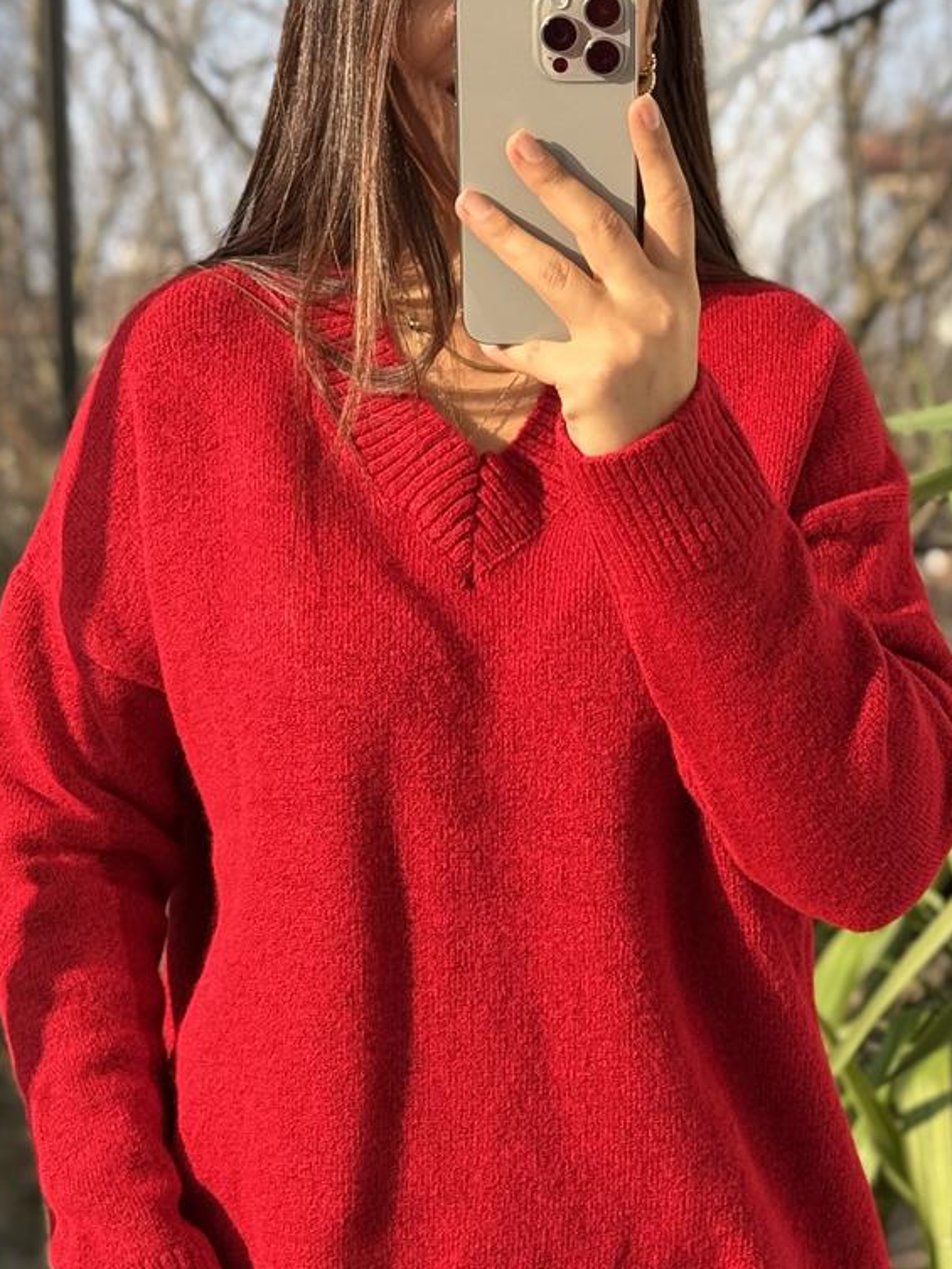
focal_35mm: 85
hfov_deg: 17.4
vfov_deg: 23.0
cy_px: 726
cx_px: 531
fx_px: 3116
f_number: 1.78
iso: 64
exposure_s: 1/383
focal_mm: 6.76
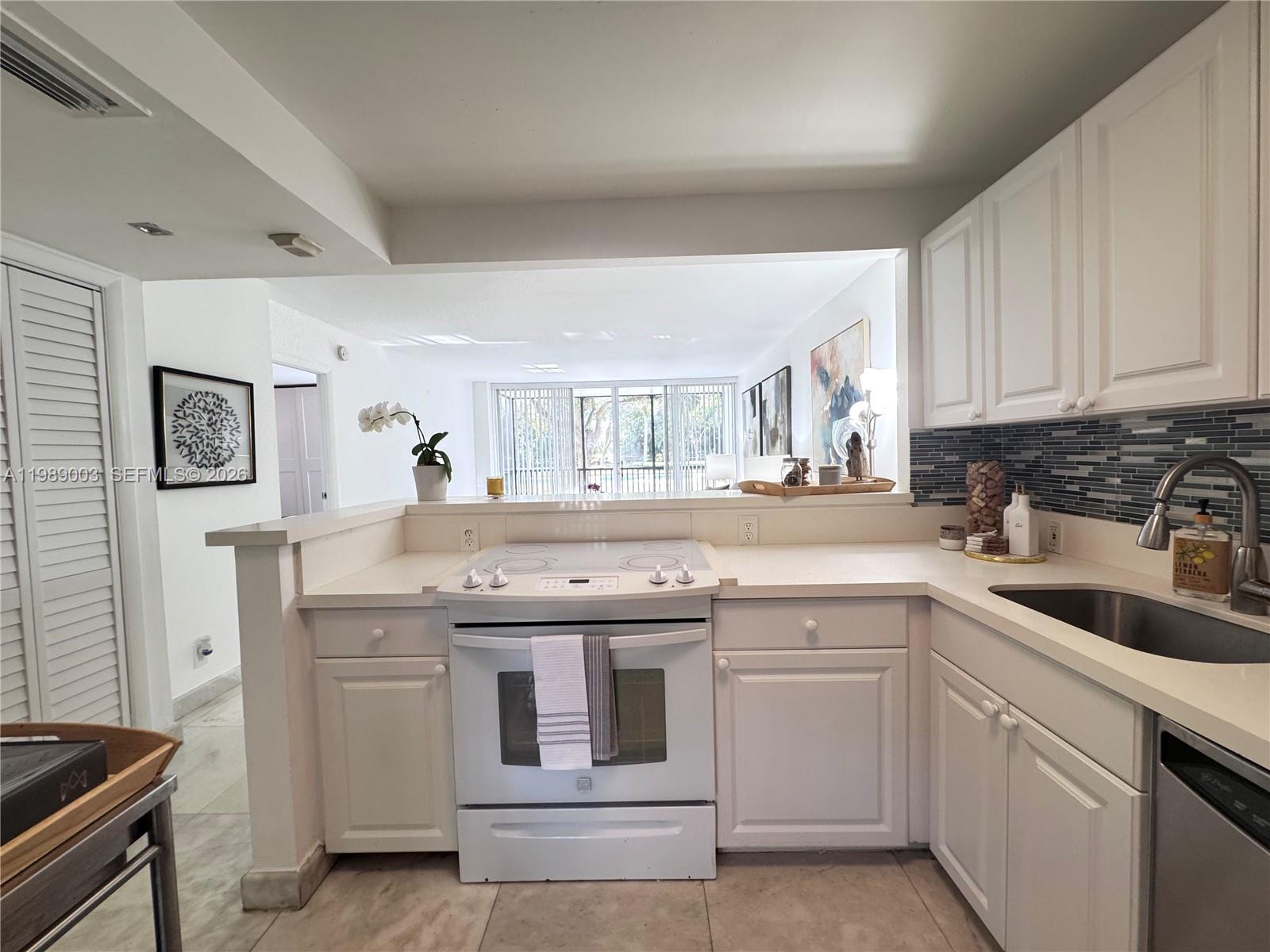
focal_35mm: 14
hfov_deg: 102.1
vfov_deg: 85.7
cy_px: 476
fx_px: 514
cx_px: 635
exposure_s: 1/60
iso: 200
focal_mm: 2.2
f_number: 2.2
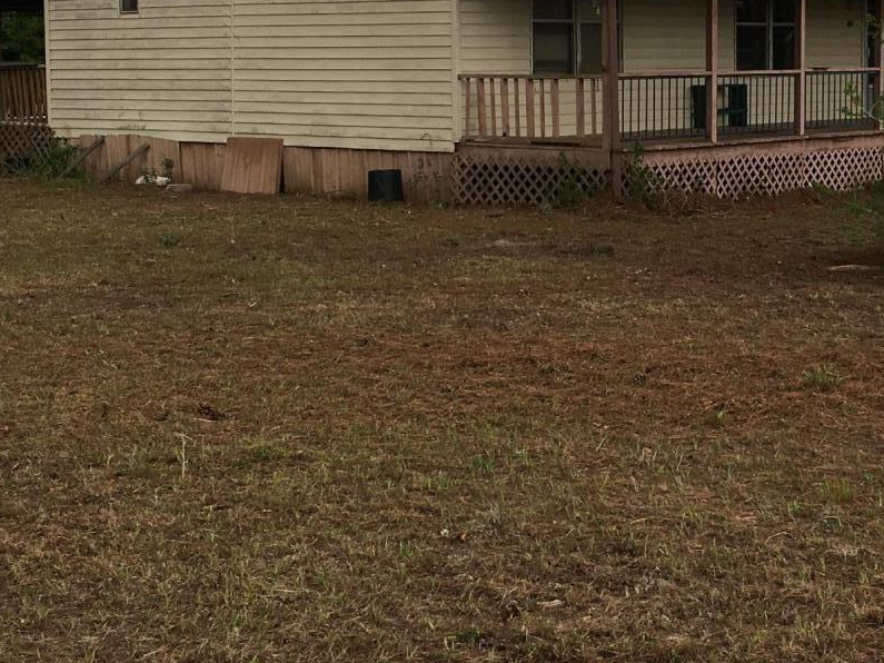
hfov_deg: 26.5
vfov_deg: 20.0
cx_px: 599
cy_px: 145
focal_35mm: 73
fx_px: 1864
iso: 25
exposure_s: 1/527
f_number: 2.2
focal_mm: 4.15
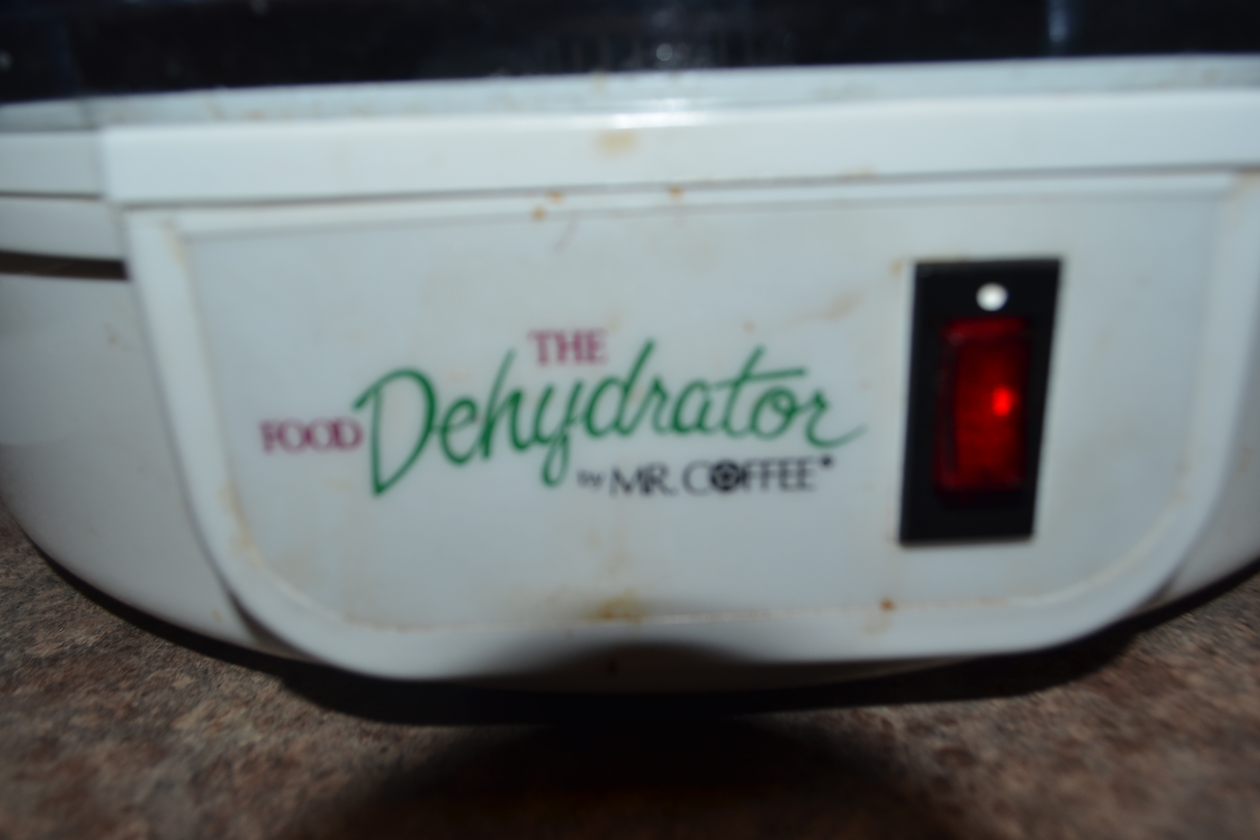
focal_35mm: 31
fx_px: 1085
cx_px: 614
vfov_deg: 42.3
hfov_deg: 60.3
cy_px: 410
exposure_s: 1/125
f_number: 5.6
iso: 200
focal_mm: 20
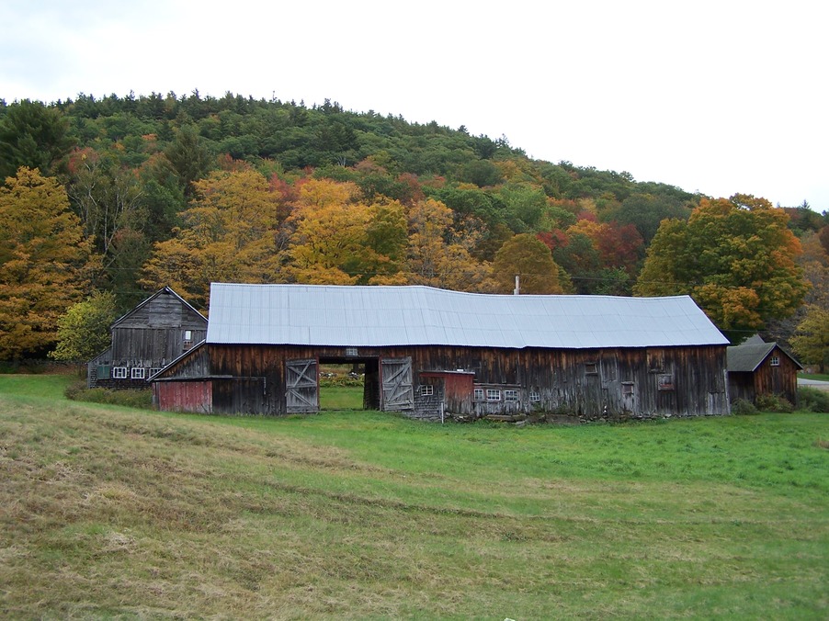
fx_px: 910
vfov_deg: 37.7
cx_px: 414
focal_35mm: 38
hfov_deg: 49.0
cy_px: 310
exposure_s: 1/250
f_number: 2.8
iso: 80
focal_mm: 6.3
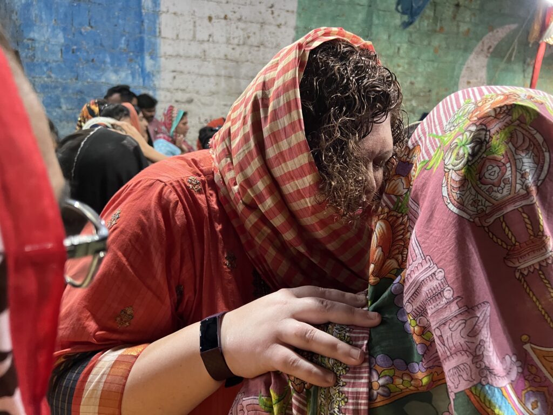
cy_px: 208
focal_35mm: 26
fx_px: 415
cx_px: 276
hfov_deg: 67.3
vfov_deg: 53.1
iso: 400
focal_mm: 5.7
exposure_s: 1/54
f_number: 1.5
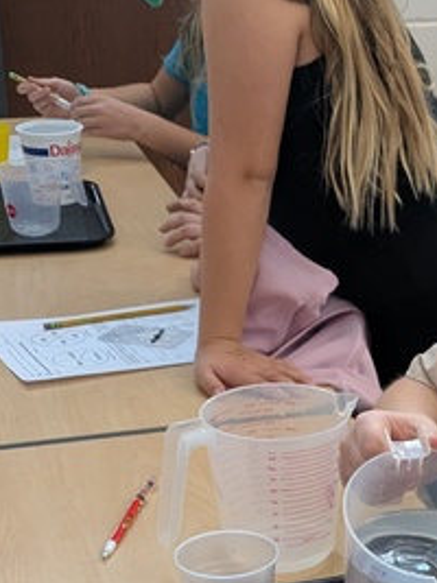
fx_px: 1617
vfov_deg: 20.1
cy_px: 502
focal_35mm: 96
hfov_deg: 15.0
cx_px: 471
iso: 520
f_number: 1.89
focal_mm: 5.43
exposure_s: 1/120
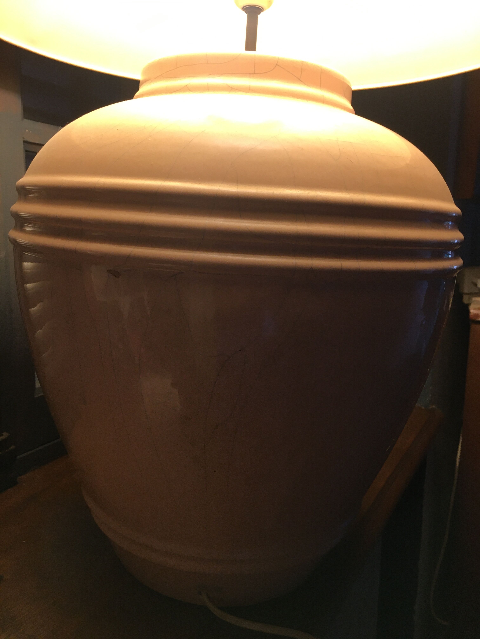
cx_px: 240
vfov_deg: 61.7
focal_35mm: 29
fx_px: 536
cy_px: 320
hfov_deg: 48.2
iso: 64
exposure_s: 1/33
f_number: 2.2
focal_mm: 4.15
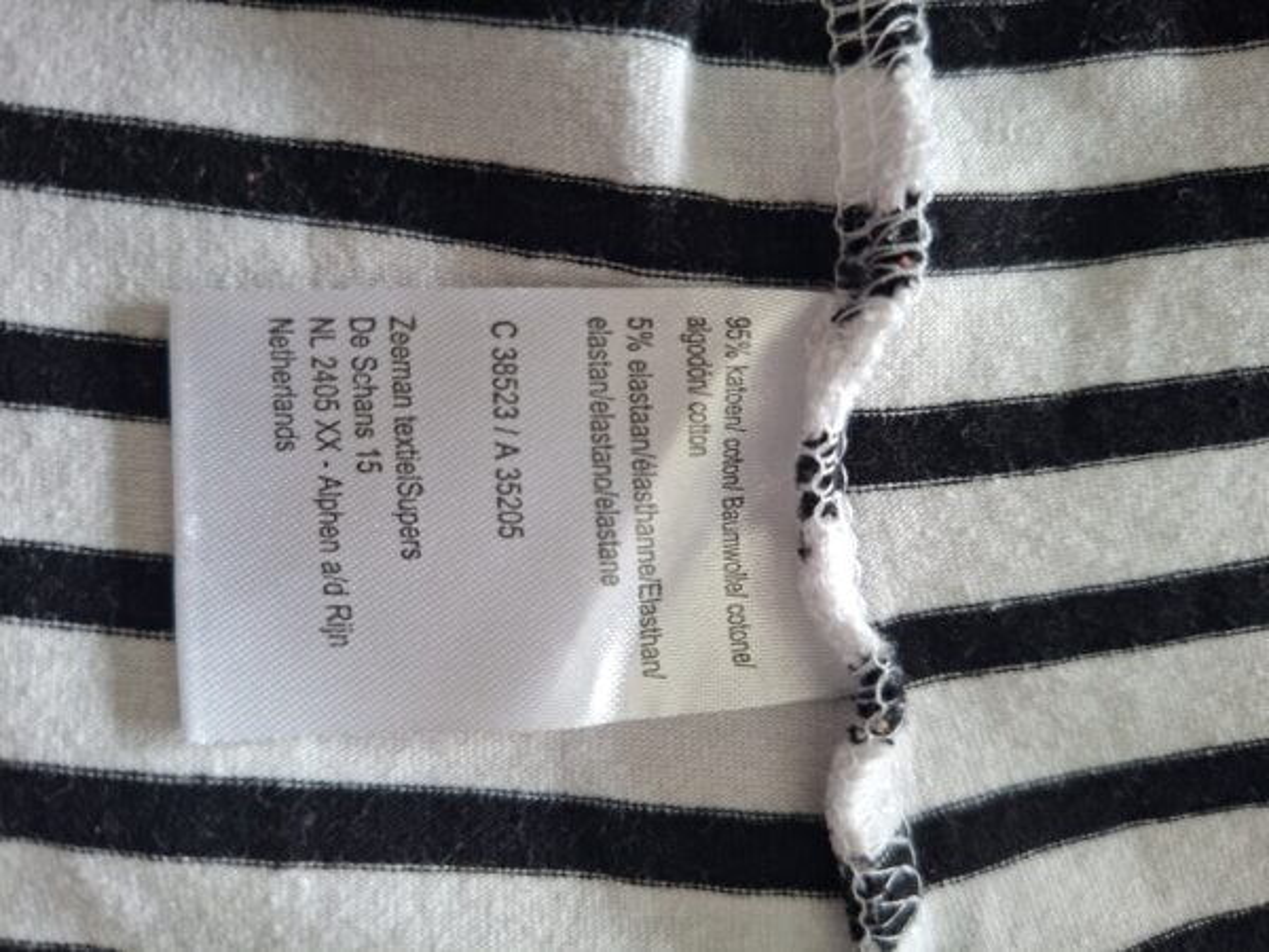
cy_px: 476
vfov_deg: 58.9
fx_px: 843
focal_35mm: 23
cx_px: 634
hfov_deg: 73.9
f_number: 1.8
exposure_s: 1/50
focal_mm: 5.54
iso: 200
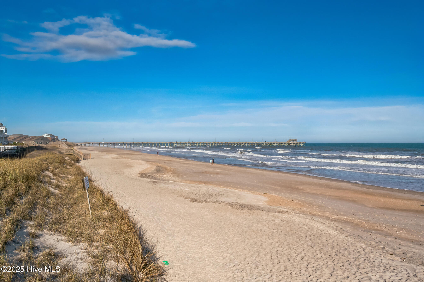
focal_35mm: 30
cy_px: 141
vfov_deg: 43.6
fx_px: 353
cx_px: 212
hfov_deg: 61.9
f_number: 8
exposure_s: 1/3200
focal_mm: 30
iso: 320
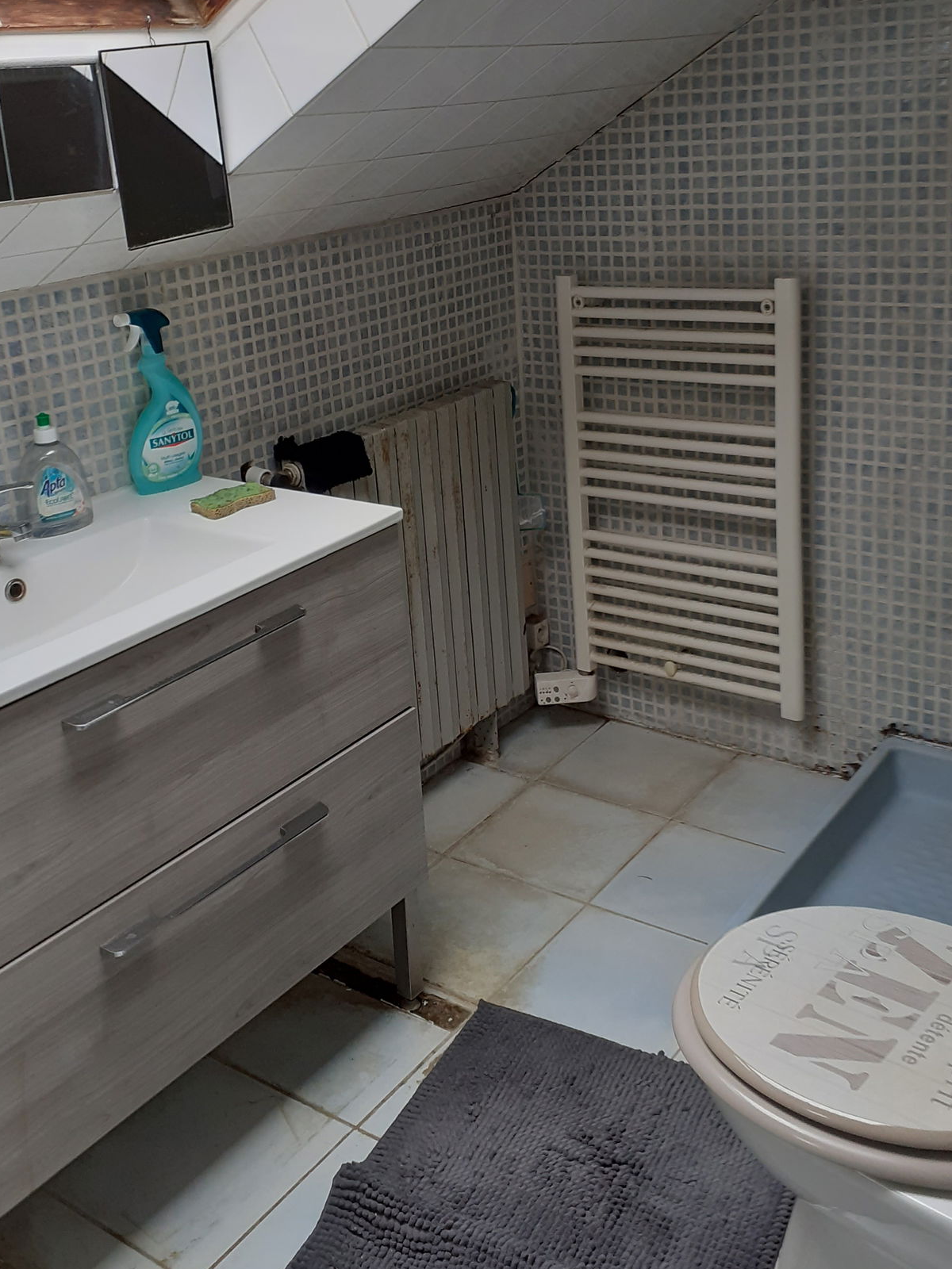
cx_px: 436
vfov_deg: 50.7
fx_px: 1320
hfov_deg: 39.6
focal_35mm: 36
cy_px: 451
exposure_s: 1/100
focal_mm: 3.6
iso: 80
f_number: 1.9
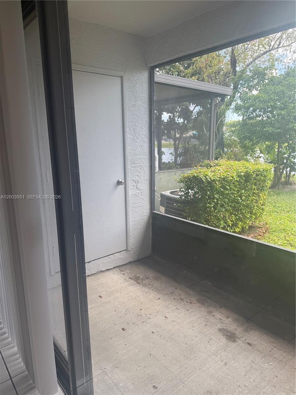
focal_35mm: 24
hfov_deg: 56.8
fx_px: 274
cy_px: 198
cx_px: 148
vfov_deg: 71.6
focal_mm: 6.76
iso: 100
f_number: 1.78
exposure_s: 1/481
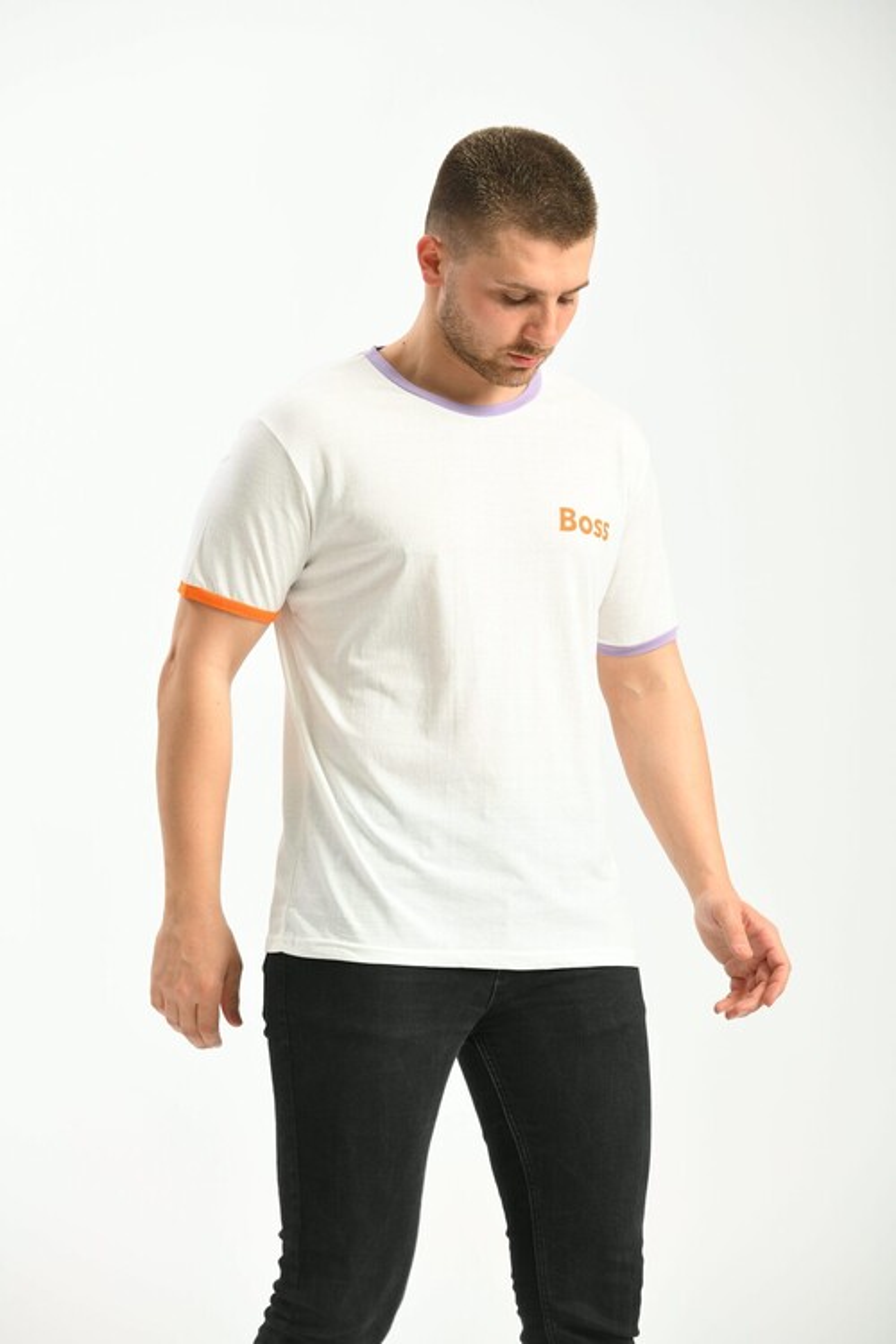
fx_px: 4666
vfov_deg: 16.4
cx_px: 448
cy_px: 672
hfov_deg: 11.0
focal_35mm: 125
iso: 100
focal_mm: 125
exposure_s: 1/160
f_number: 5.6
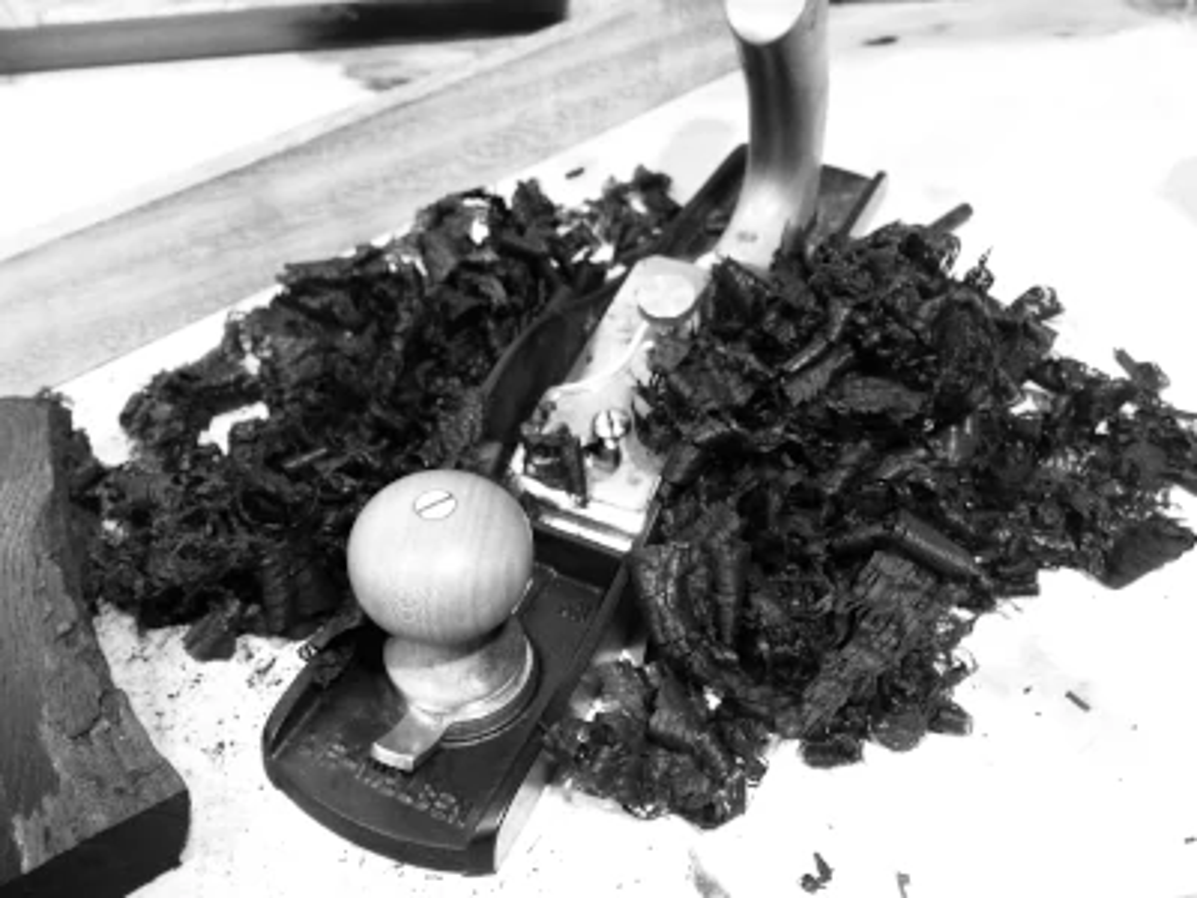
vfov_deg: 48.2
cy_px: 449
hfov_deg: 61.7
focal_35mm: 29
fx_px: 1003
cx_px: 598
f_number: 2.2
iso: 320
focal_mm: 4.15
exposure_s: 1/20
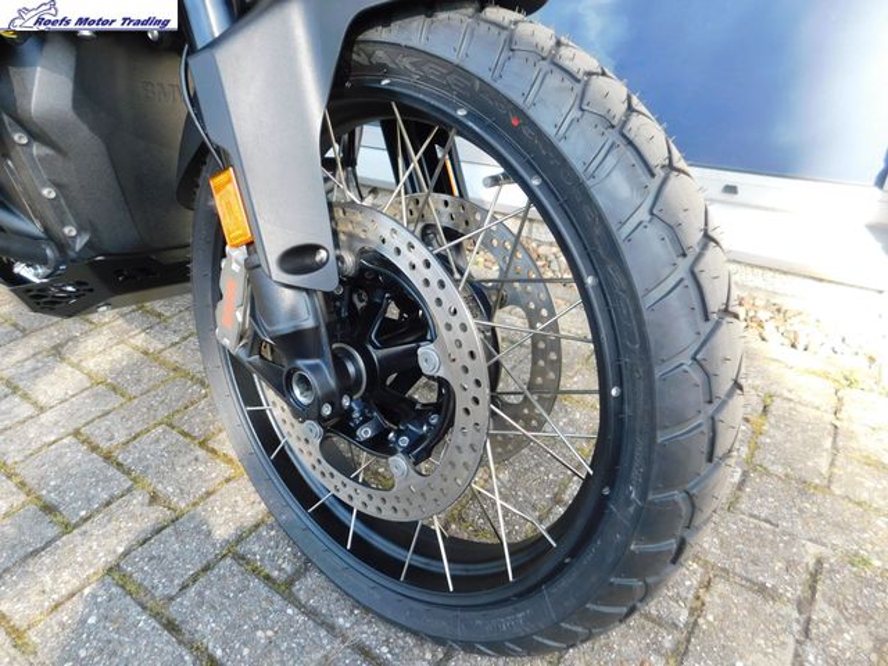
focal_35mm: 23
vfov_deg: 58.9
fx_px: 590
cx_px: 444
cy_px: 333
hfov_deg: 73.9
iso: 125
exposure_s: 1/125
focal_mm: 4
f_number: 3
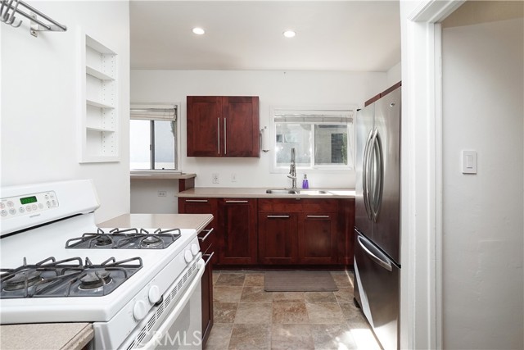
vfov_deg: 77.4
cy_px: 175
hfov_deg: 100.4
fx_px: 218
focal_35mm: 15
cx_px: 262
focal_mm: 10
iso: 400
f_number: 22
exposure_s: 1/60
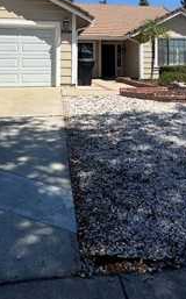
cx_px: 108
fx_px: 301
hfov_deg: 34.3
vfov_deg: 49.4
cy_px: 56
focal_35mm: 37
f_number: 2.2
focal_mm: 2.22
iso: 50
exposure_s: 1/2584
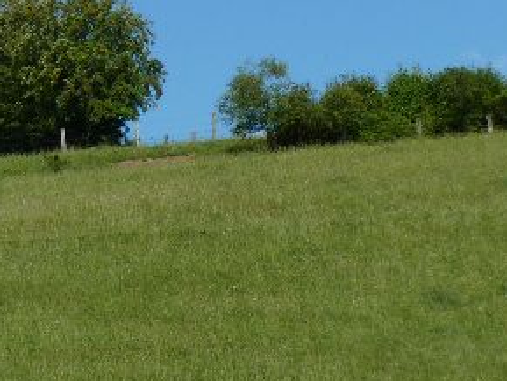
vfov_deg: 6.8
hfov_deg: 9.0
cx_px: -51
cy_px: 11
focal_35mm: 218
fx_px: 3194
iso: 80
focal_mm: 11.1
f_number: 5.6
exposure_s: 1/400
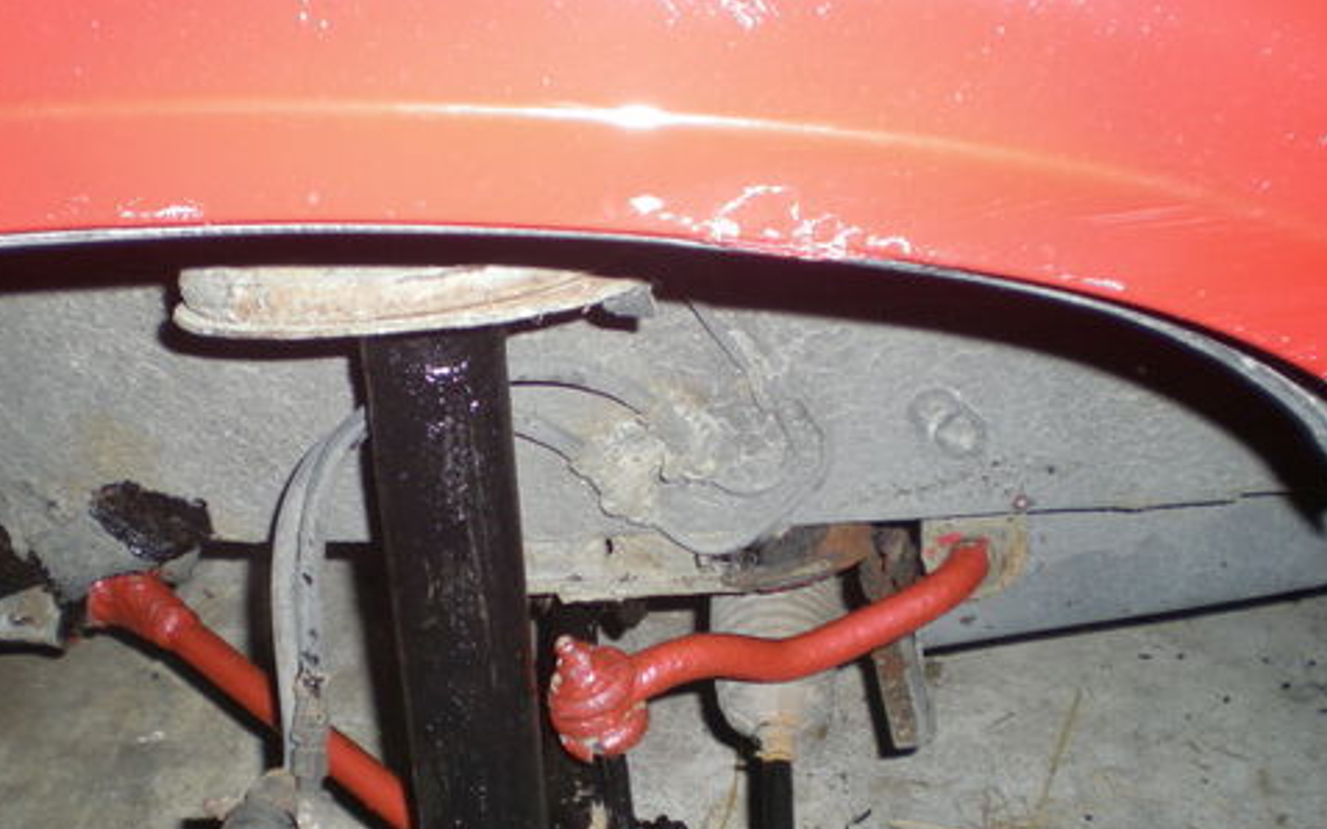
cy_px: 620
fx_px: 1953
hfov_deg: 37.4
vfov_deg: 23.7
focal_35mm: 54
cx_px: 515
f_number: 3.1
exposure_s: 1/60
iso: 117
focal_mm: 6.3
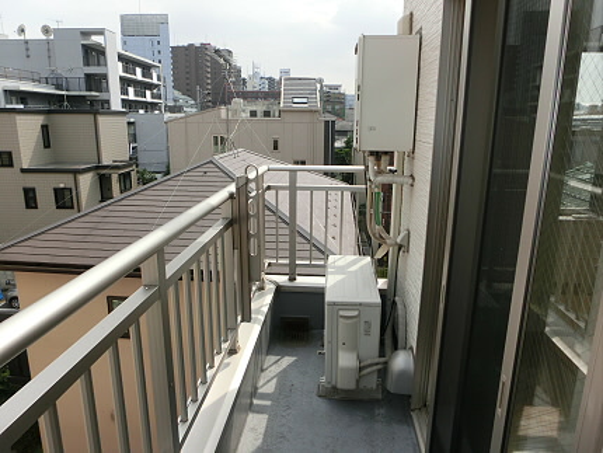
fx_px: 418
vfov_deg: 56.9
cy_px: 226
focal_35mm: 24
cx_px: 302
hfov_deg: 71.6
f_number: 3
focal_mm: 4.24
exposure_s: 1/1000
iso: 80
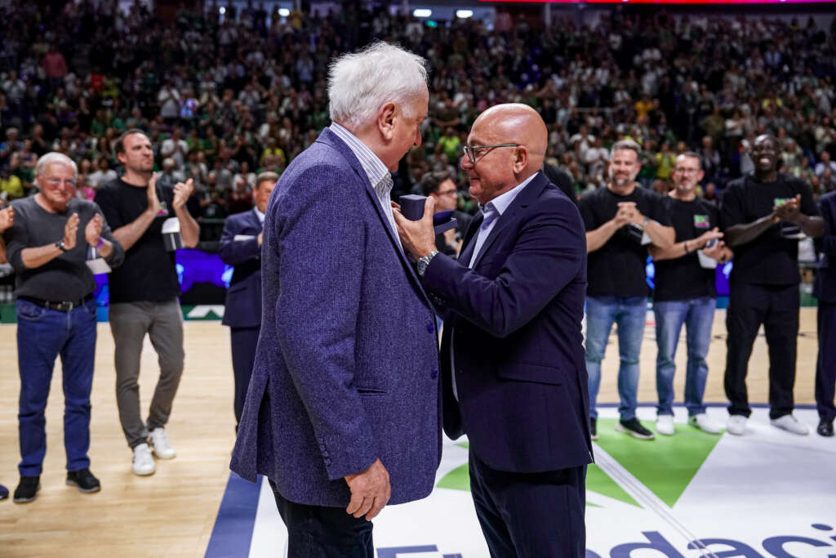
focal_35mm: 37
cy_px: 279
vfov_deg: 36.0
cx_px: 418
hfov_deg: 51.9
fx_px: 859
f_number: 2.8
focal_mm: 37
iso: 2500
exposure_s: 1/1250
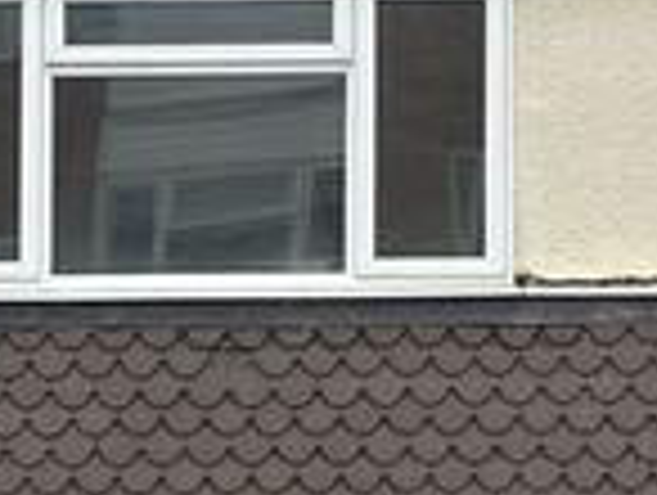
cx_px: 873
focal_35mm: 263
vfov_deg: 5.7
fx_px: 5000
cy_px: 315
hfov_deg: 7.4
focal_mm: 6.86
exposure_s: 1/277
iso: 64
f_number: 1.78
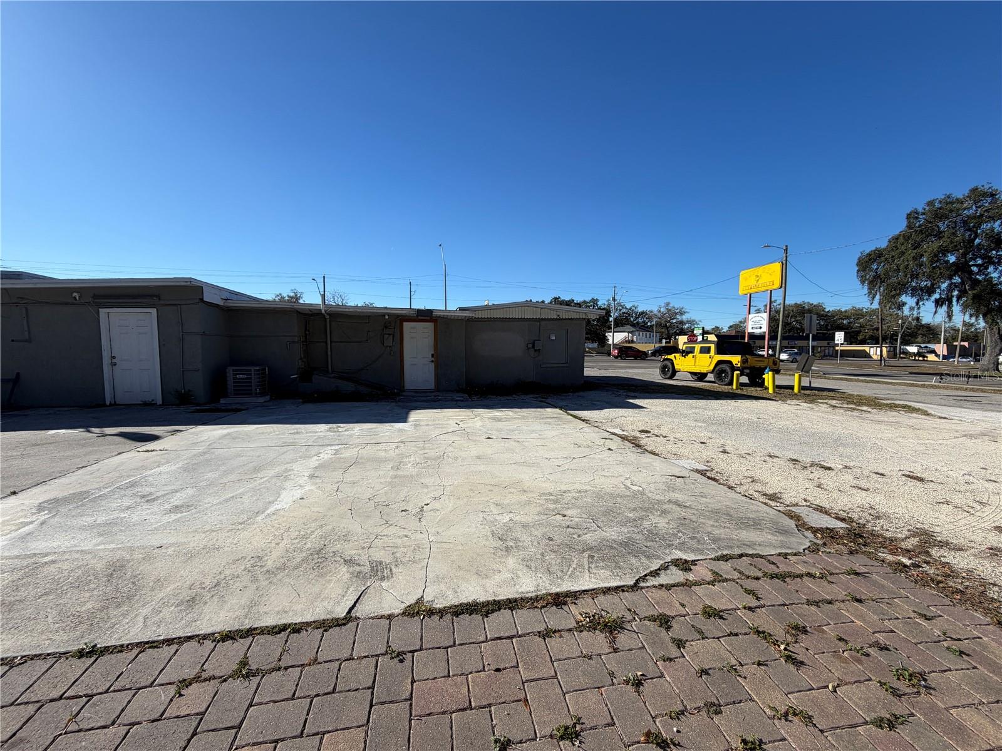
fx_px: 405
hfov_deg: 102.1
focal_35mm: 14
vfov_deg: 85.7
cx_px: 501
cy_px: 376
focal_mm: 2.22
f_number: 2.2
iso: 20
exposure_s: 1/888
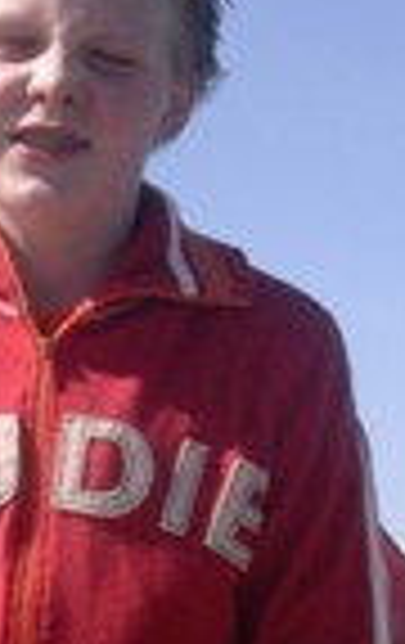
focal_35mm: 149
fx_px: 2618
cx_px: 72
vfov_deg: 14.0
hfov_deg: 8.8
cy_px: 405
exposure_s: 1/322
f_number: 5.8
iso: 70
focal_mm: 6.7
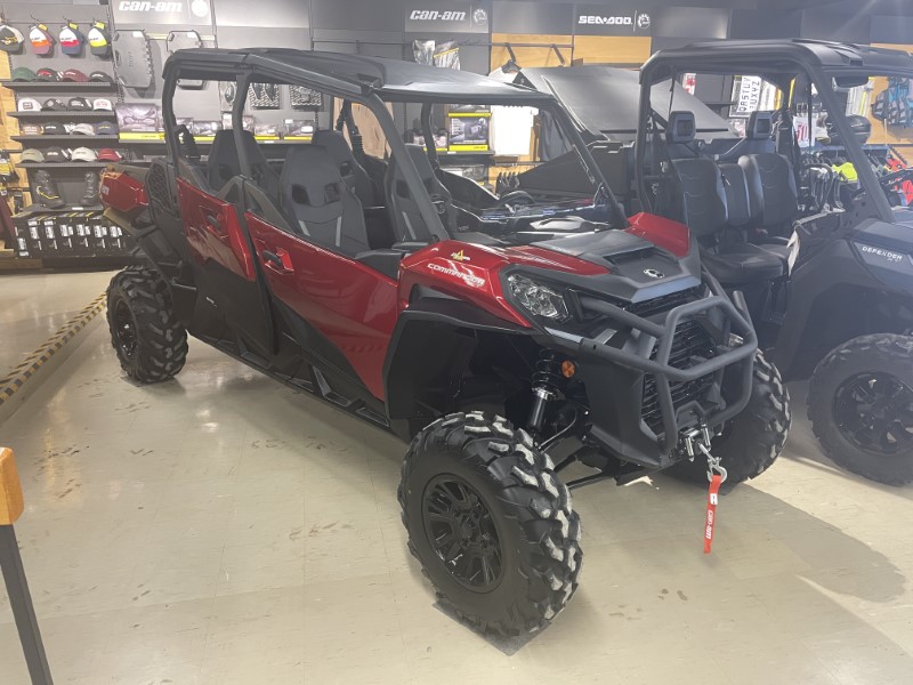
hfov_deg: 67.3
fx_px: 686
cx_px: 456
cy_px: 342
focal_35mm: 26
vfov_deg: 53.1
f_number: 1.6
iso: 320
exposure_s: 1/60
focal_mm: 4.2
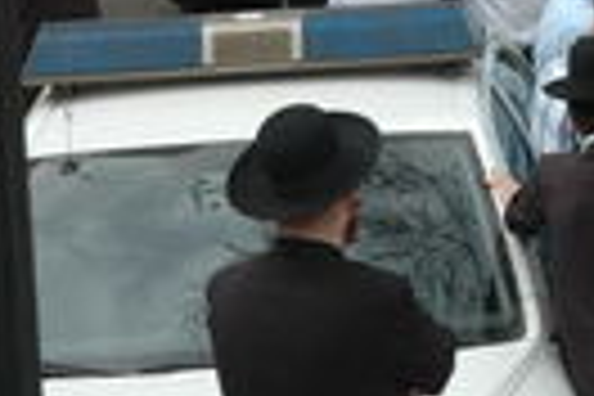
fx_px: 5841
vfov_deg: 3.9
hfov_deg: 5.8
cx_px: 720
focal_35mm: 354
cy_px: 68
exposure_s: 1/320
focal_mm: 78
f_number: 9
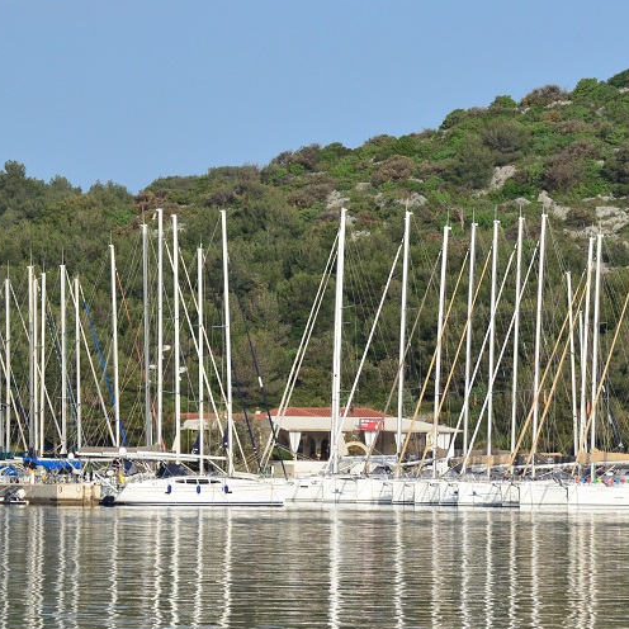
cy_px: 314
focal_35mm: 282
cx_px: 415
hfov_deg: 6.2
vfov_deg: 6.2
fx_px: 5797
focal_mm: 110
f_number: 4.5
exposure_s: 1/6400
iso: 800
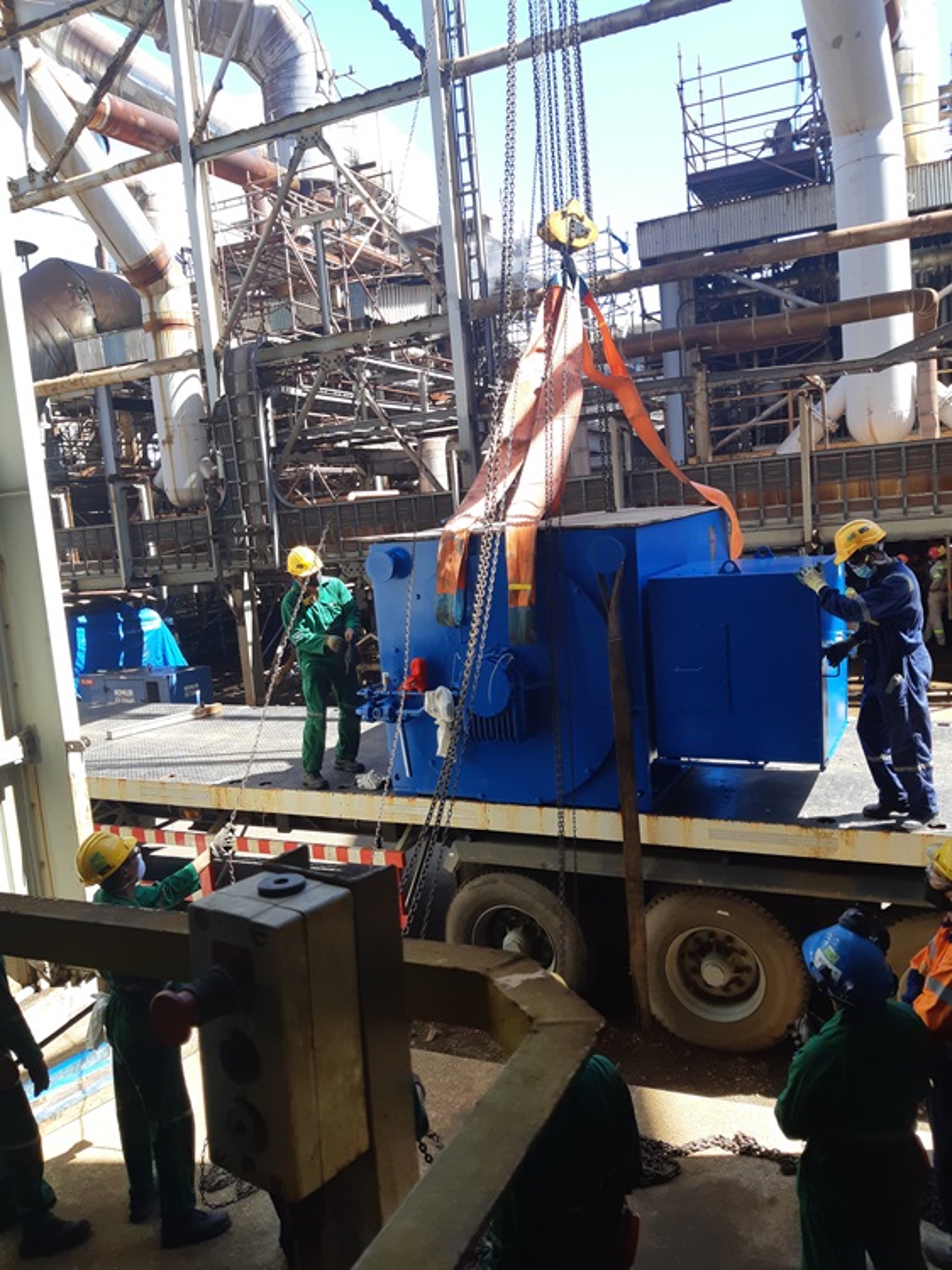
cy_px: 635
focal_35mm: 26
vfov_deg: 67.3
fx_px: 954
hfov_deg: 53.0
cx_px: 476
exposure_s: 1/378
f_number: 1.7
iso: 40
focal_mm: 3.93
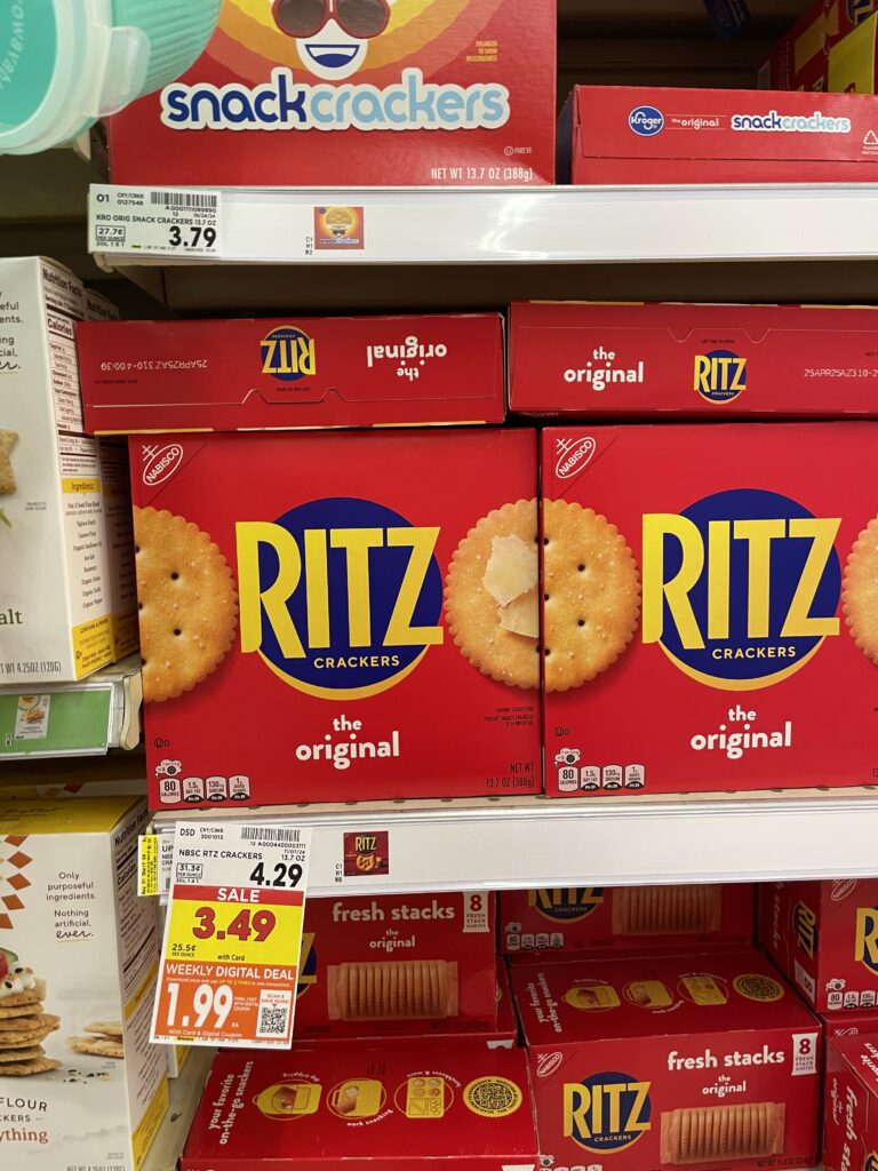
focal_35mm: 26
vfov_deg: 67.3
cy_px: 586
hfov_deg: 53.1
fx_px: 879
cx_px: 439
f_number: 1.6
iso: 125
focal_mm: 4.2
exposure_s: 1/63
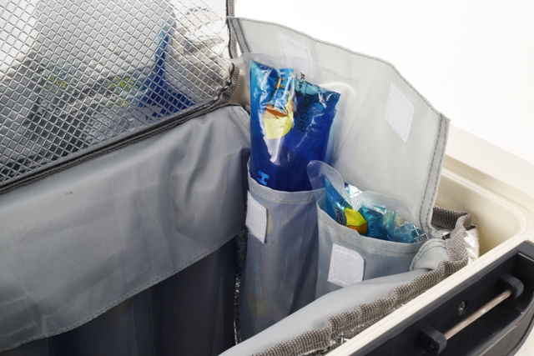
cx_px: 267
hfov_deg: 39.6
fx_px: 742
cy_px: 178
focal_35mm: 50
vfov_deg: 27.0
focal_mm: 50
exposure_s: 1/60
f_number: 22
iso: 125
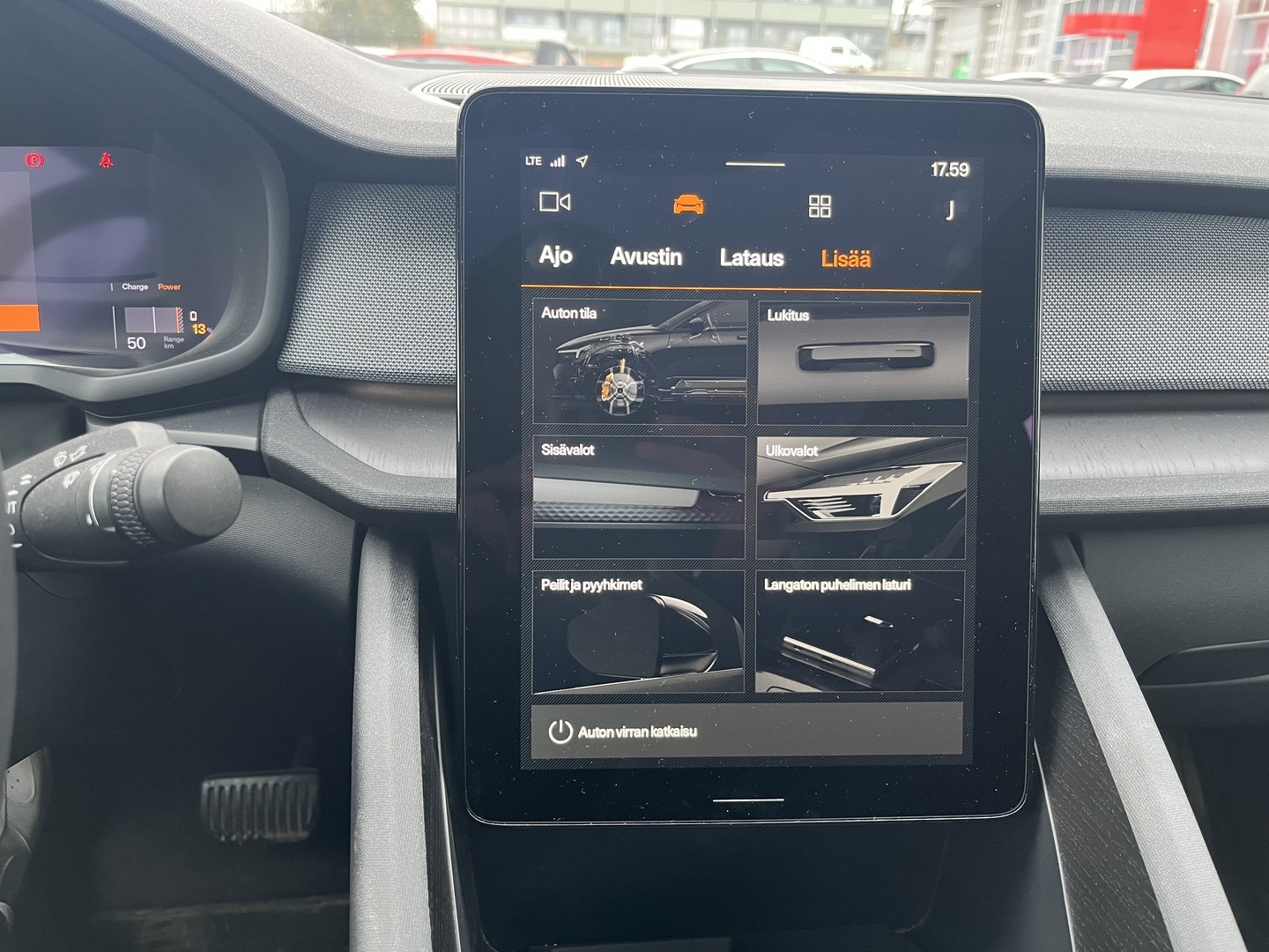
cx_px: 634
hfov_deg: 67.3
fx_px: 953
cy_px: 476
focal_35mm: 26
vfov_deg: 53.1
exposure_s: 1/60
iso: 200
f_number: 1.6
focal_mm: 5.1
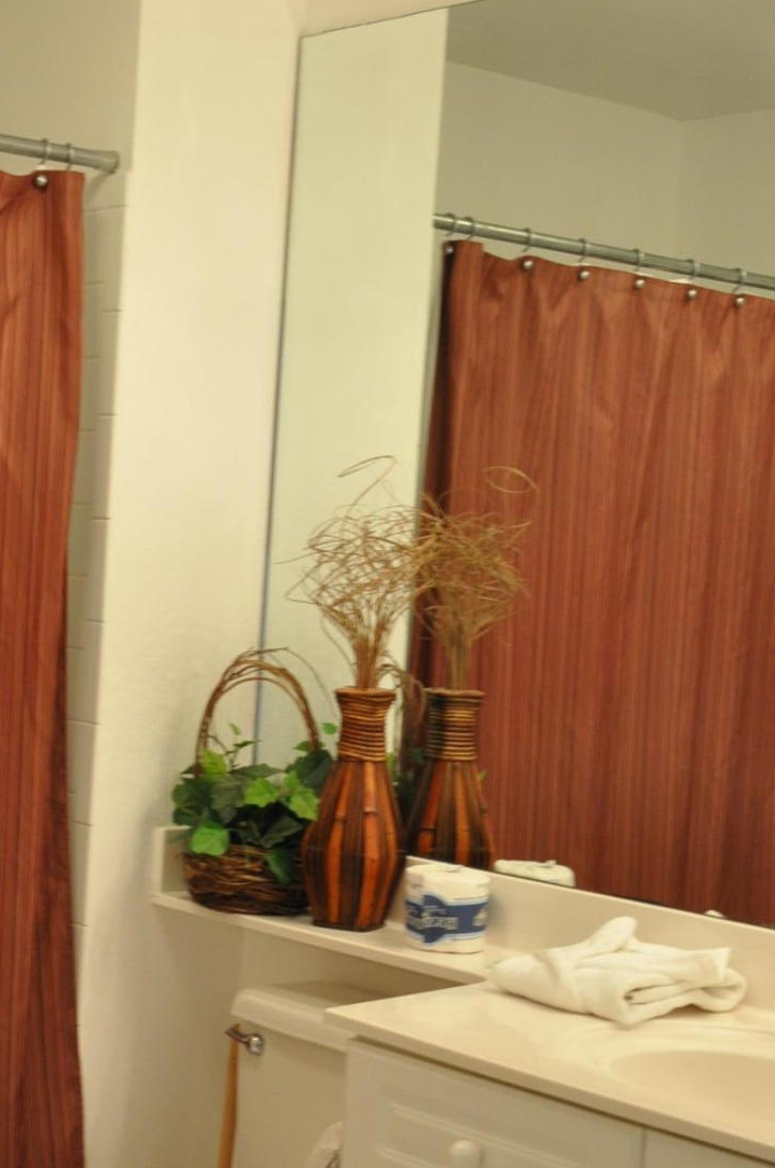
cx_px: 152
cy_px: 702
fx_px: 2332
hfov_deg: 18.7
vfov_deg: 28.0
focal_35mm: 72
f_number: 4
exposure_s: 1/50
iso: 800
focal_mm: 26
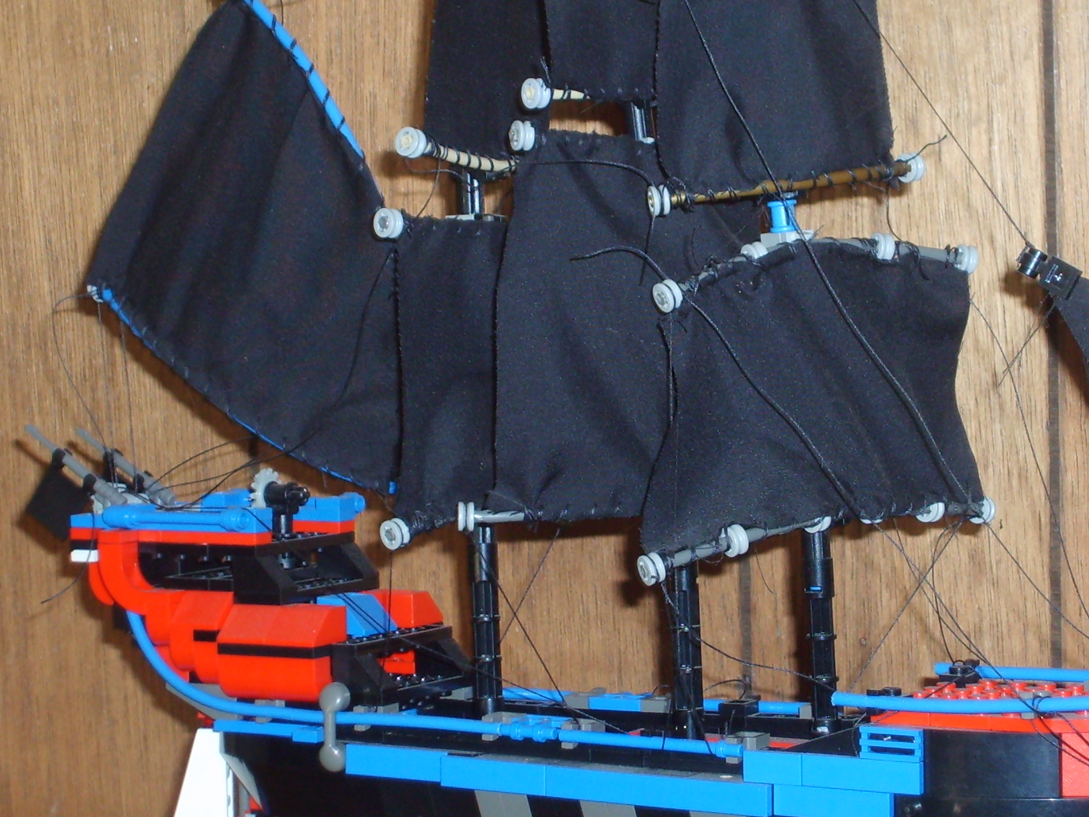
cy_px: 239
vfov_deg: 13.0
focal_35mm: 114
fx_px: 3587
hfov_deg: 17.3
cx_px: 628
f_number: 3.9
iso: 100
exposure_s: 1/60
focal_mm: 12
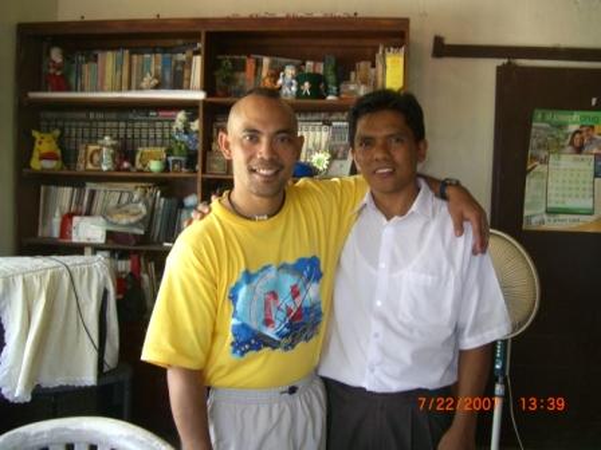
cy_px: 225
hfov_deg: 49.0
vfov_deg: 37.7
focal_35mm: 38
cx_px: 300
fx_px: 660
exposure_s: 1/30
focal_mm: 7.9
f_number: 2.8
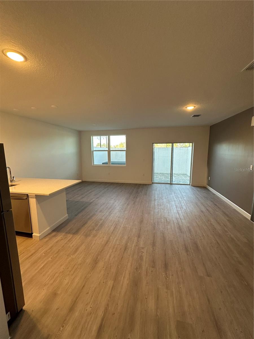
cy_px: 170
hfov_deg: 85.7
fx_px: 137
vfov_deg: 102.1
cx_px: 127
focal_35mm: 14
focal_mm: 2.22
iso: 200
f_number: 2.2
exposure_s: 1/120
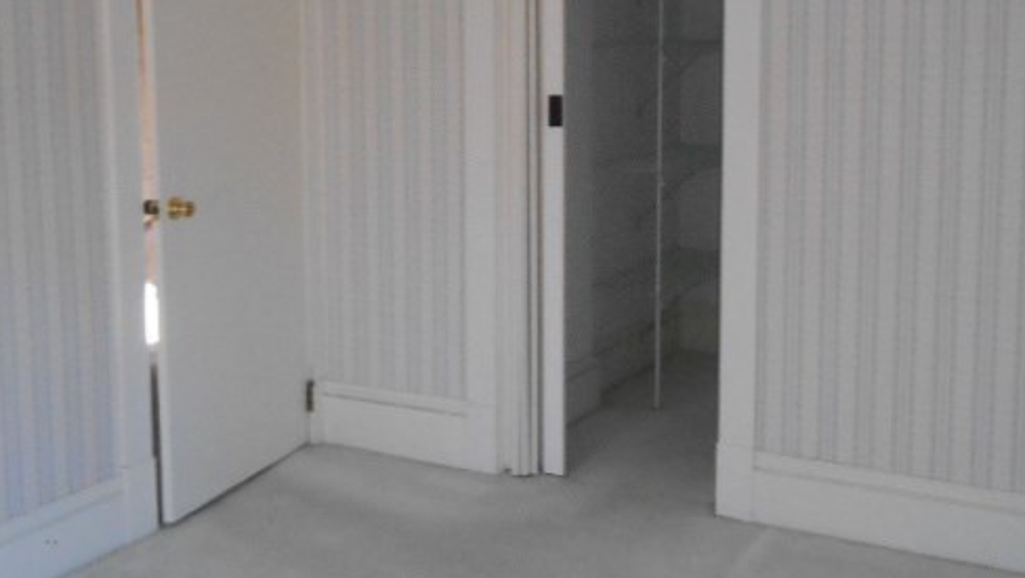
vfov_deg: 23.9
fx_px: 1360
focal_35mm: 50
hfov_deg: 41.3
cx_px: 529
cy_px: 183
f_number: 11.8
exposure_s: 1/30
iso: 1000
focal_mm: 6.3
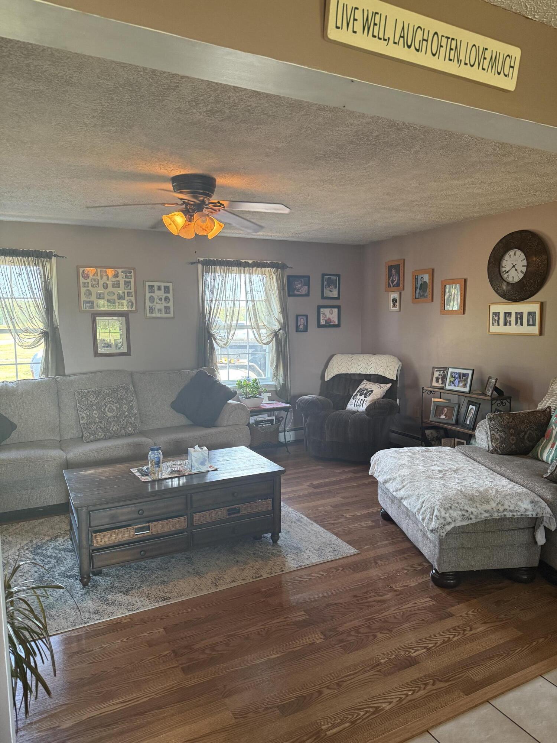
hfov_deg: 56.8
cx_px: 278
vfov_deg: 71.6
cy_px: 372
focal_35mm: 24
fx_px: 515
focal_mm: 6.76
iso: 320
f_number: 1.78
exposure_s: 1/60
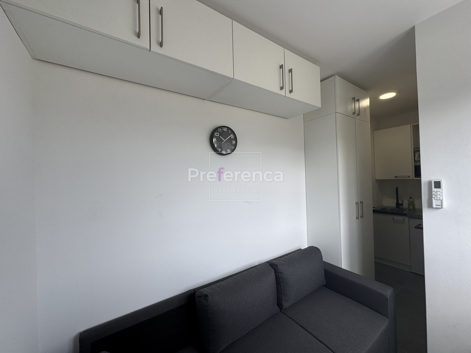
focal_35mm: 14
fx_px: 190
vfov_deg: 85.7
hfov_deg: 102.1
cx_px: 236
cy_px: 176
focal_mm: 2.22
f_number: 2.2
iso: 40
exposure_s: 1/221
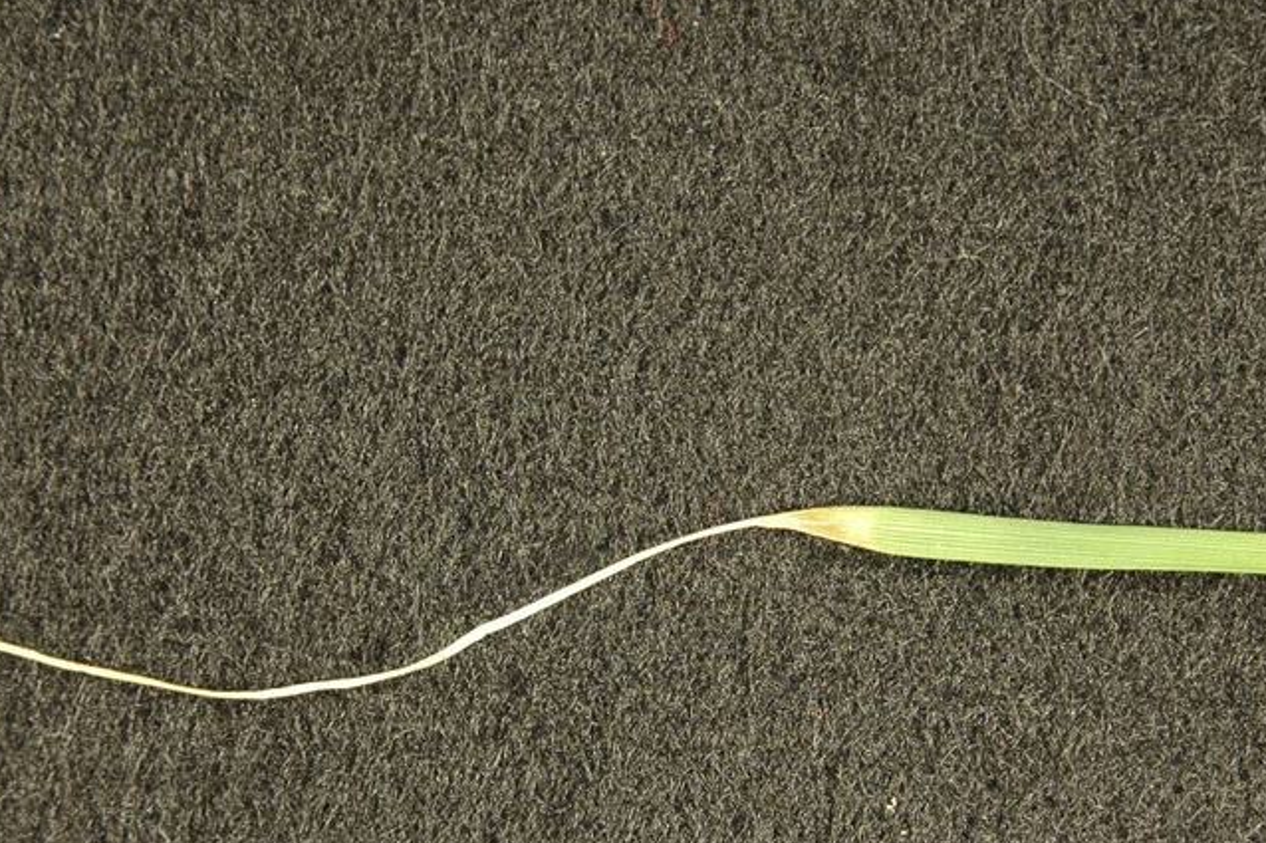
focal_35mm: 173
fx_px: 6082
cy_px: 585
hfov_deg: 11.9
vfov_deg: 7.9
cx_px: 508
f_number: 5
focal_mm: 70
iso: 400
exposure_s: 1/125
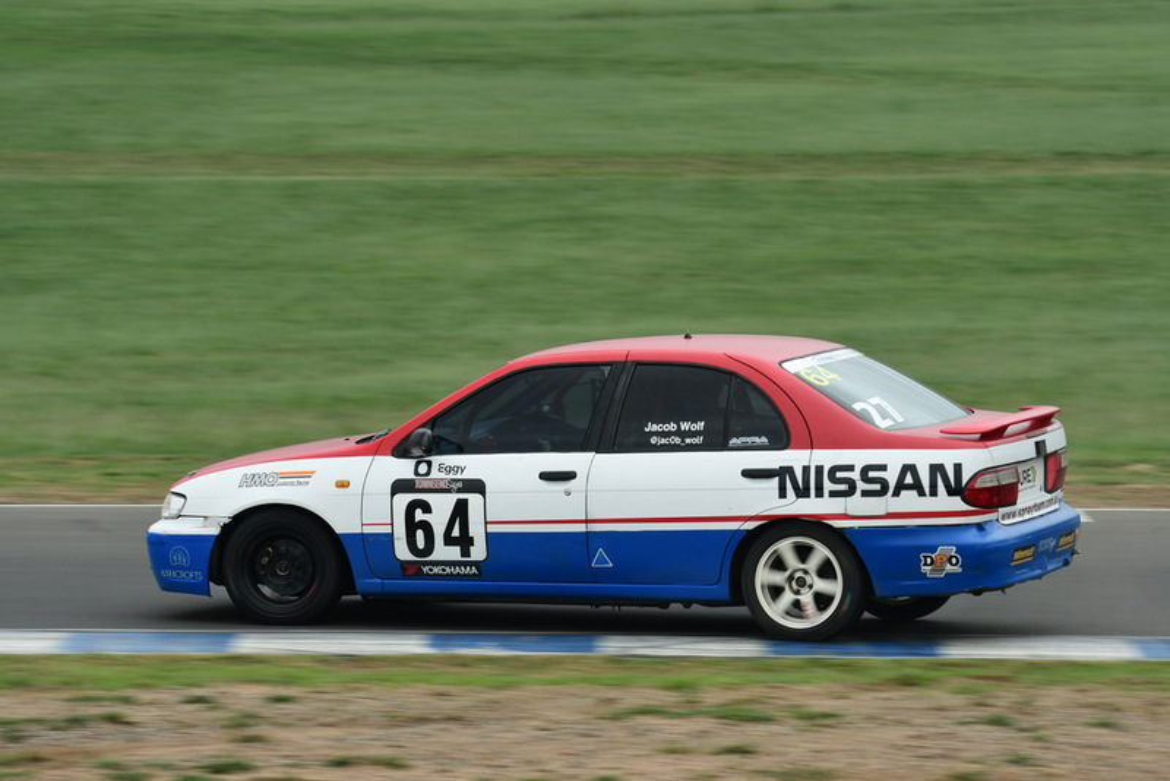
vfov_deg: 6.8
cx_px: 585
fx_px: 6583
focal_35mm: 202
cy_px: 390
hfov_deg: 10.2
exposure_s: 1/250
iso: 500
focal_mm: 135
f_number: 11
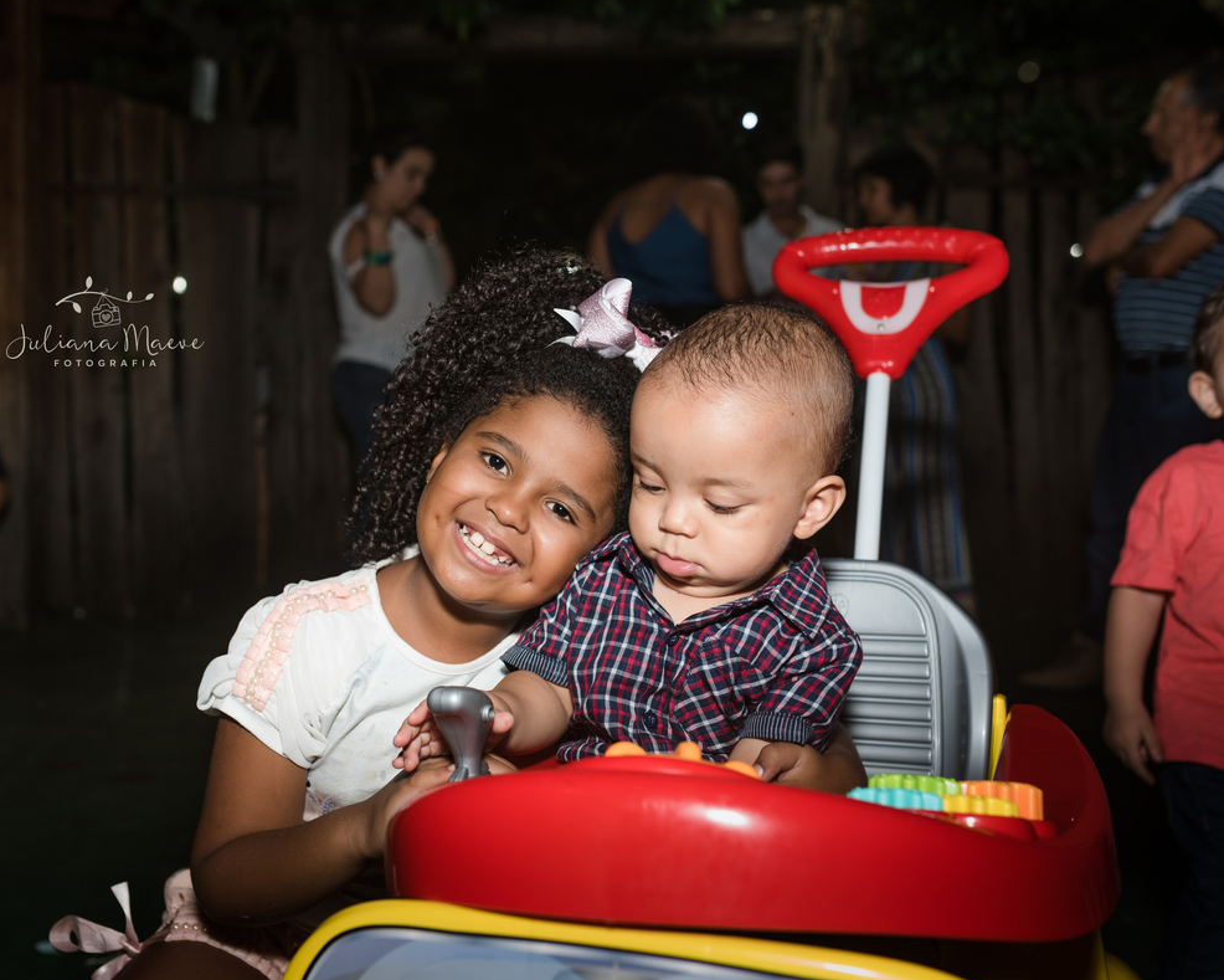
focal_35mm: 40
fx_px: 1449
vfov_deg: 37.3
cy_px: 491
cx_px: 524
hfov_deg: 45.7
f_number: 4
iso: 400
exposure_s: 1/200
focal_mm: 35
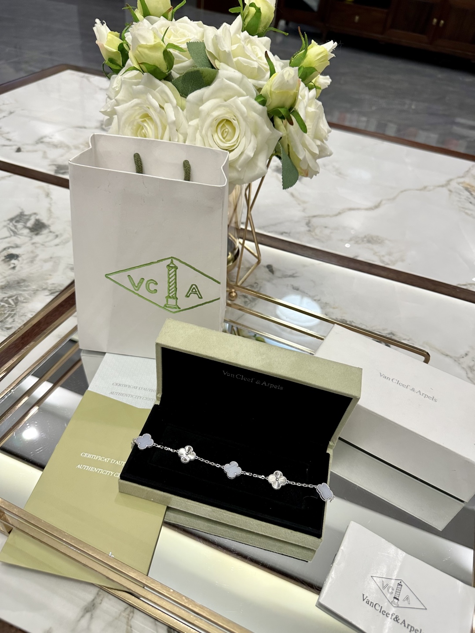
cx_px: 238
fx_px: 439
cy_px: 316
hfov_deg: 56.8
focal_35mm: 24
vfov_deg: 71.6
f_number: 1.78
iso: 160
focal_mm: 6.86
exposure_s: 1/100
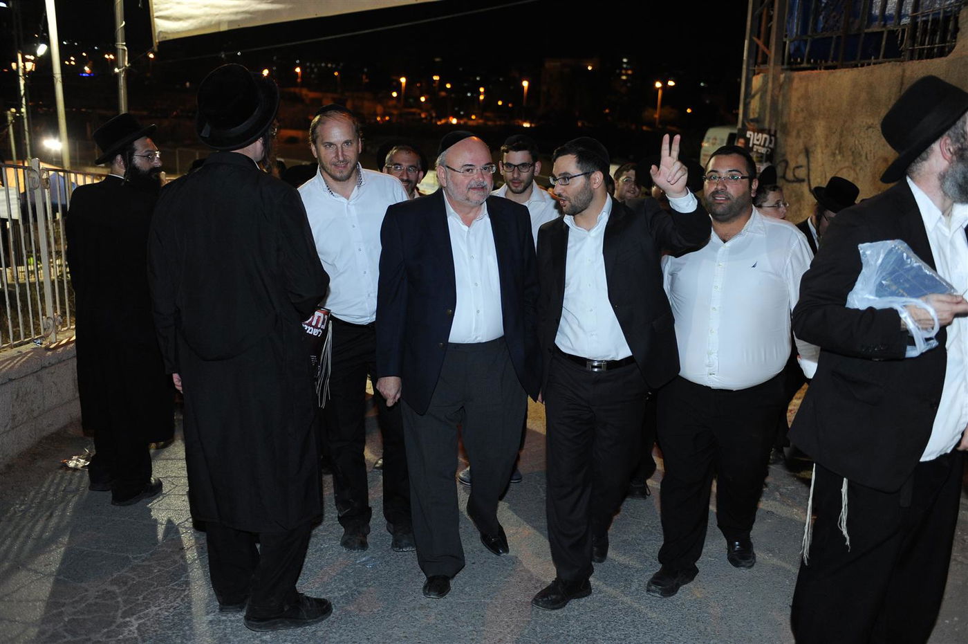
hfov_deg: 58.8
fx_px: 860
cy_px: 322
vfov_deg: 41.0
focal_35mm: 32
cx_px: 484
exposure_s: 1/125
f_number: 2.8
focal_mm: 32
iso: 1600
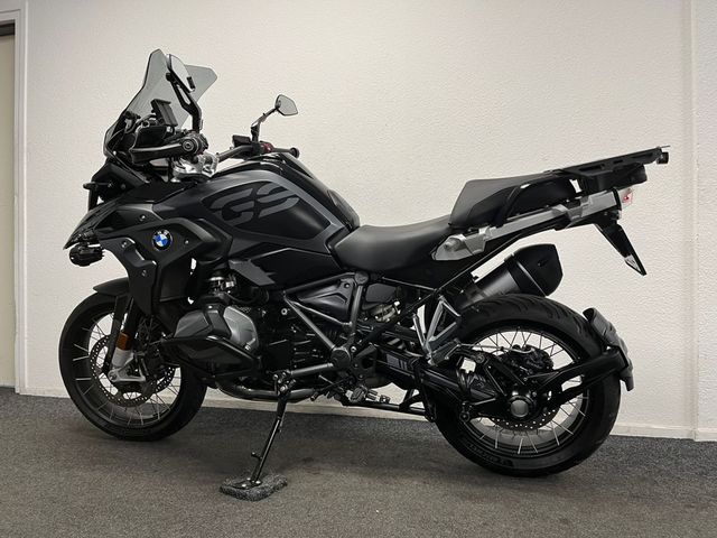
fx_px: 539
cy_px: 269
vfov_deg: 53.1
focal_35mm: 26
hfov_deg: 67.3
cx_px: 358
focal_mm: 5.1
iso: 80
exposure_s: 1/50
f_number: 1.6
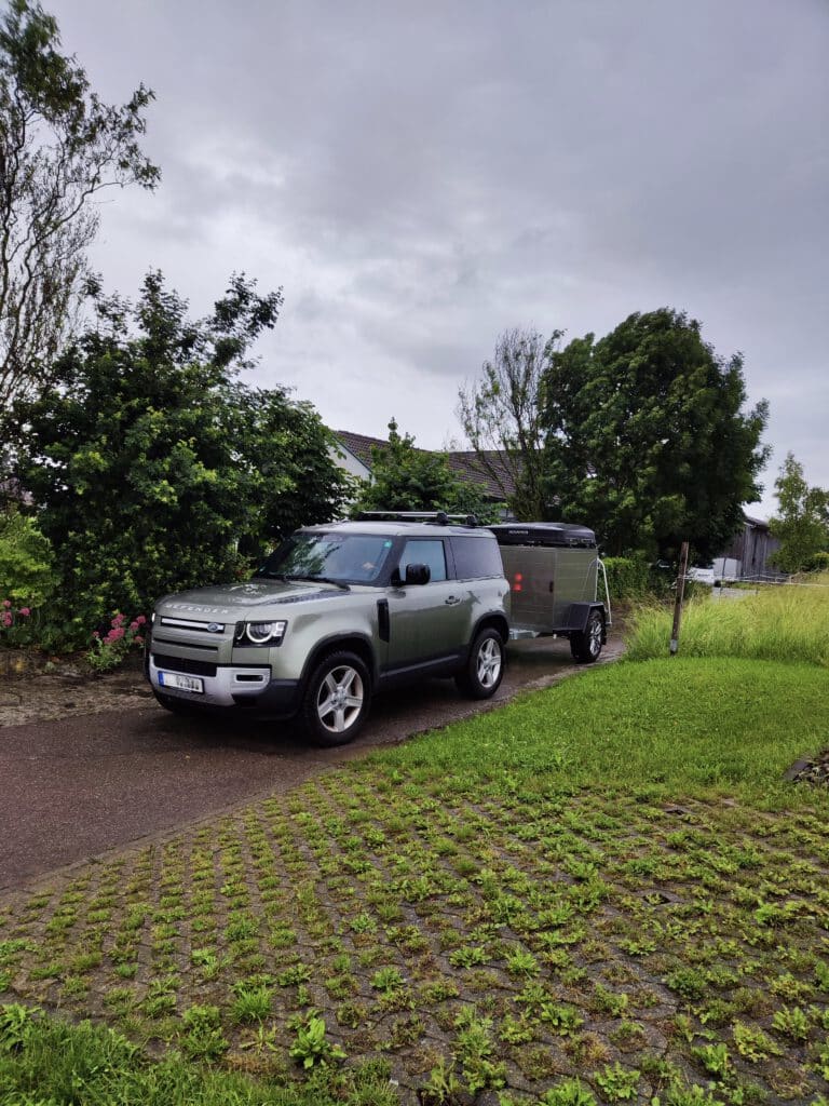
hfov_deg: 56.8
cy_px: 553
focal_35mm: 24
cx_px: 414
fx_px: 766
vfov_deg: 71.6
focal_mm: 5.59
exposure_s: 1/1105
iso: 50
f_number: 1.88
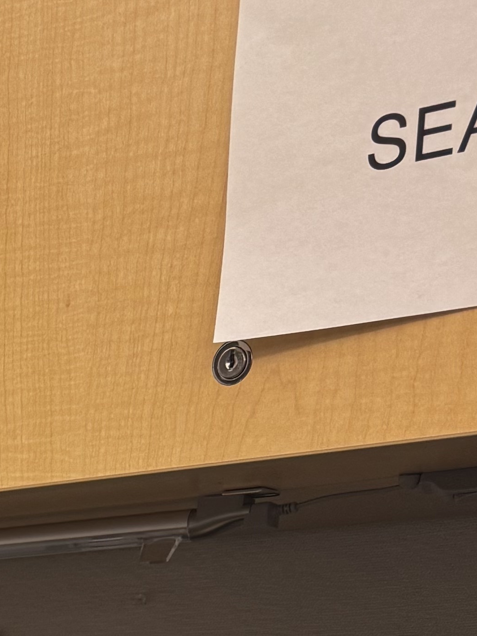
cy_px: 1230
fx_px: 1819
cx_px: -387
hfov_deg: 13.4
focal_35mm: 99
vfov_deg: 16.0
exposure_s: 1/120
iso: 125
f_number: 1.78
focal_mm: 6.76
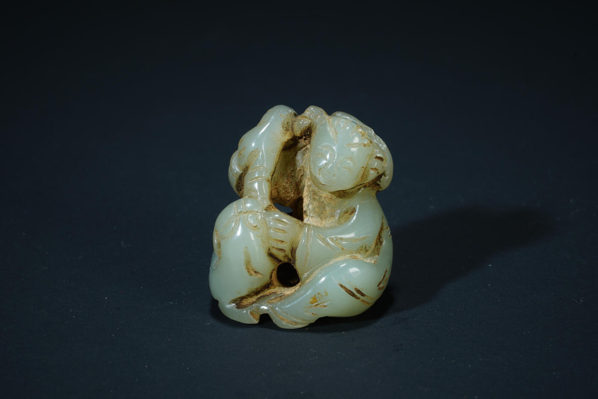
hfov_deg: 13.1
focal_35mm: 157
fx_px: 2608
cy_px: 200
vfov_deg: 8.7
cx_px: 299
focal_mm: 105
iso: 100
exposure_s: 1/160
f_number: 18
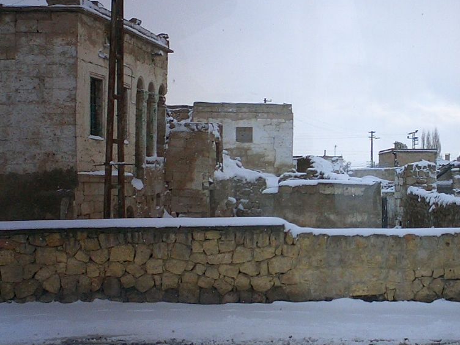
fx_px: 837
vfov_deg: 23.3
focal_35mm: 63
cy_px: 161
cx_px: 382
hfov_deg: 29.9
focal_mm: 5.6
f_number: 3.5
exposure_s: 1/640
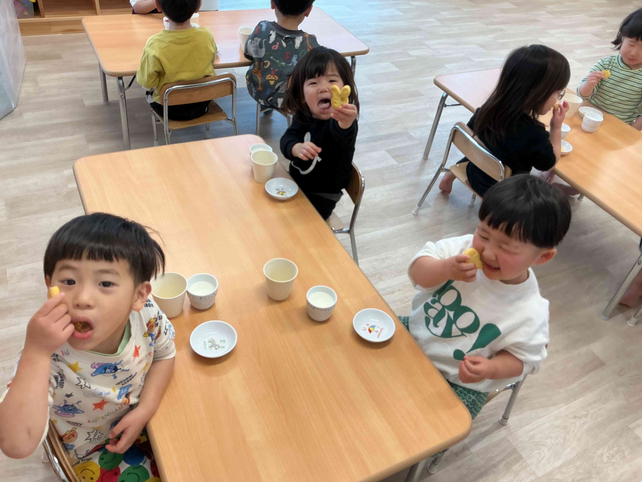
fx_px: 538
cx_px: 321
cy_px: 241
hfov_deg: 61.7
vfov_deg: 48.2
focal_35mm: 29
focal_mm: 3
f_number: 1.8
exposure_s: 1/120
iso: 50
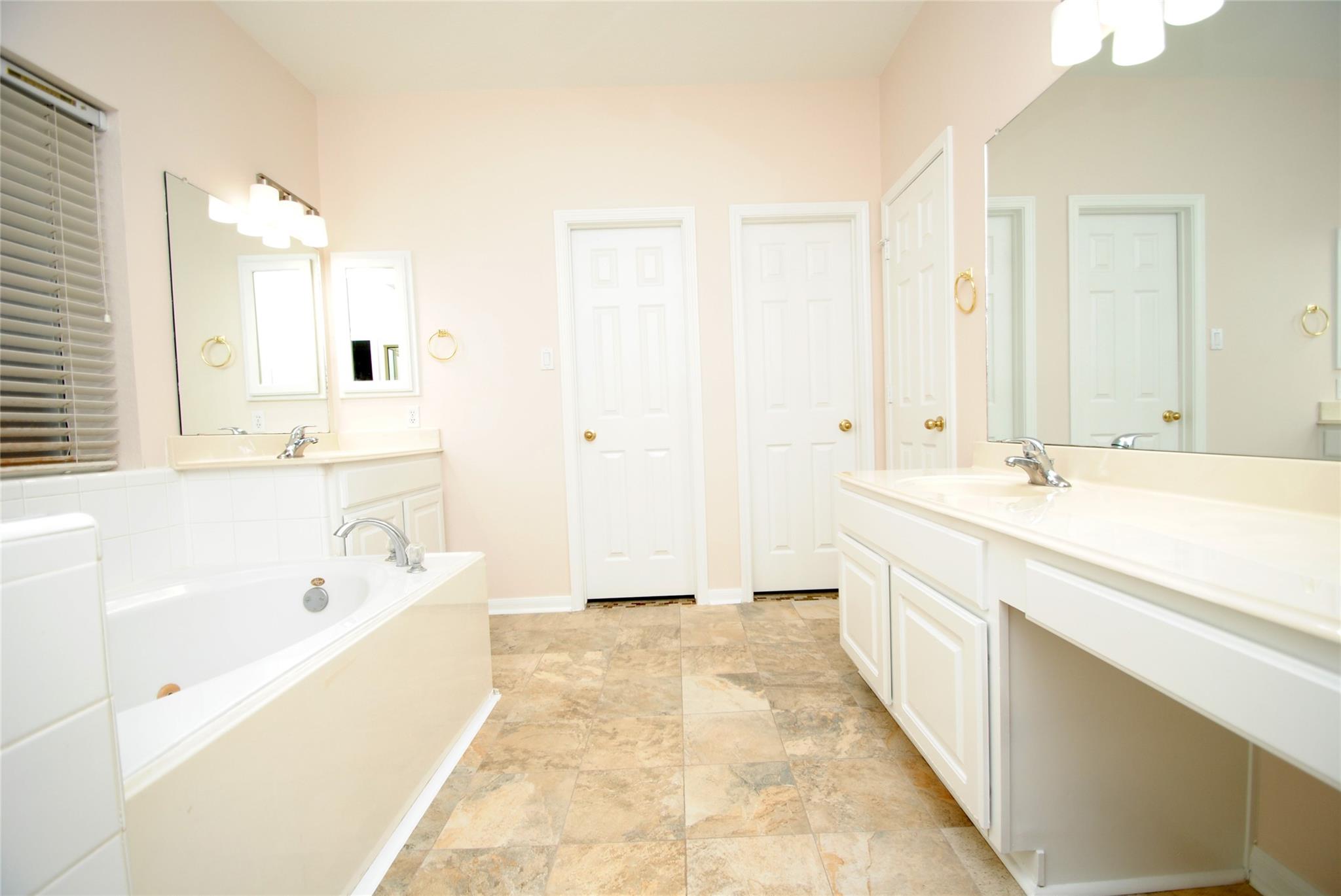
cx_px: 670
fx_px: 559
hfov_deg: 100.3
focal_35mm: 15
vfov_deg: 77.5
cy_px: 448
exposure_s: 1/60
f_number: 4
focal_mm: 10
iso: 200
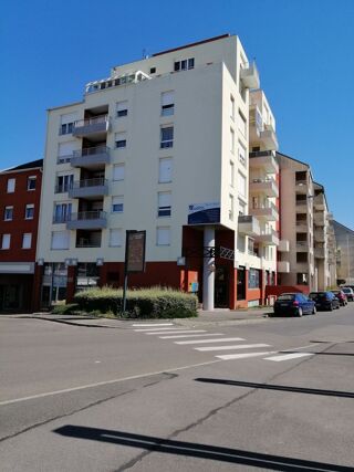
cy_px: 236
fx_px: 368
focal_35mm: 27
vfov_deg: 65.3
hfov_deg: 51.3
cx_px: 177
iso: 50
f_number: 1.8
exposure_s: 1/1890
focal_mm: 3.95
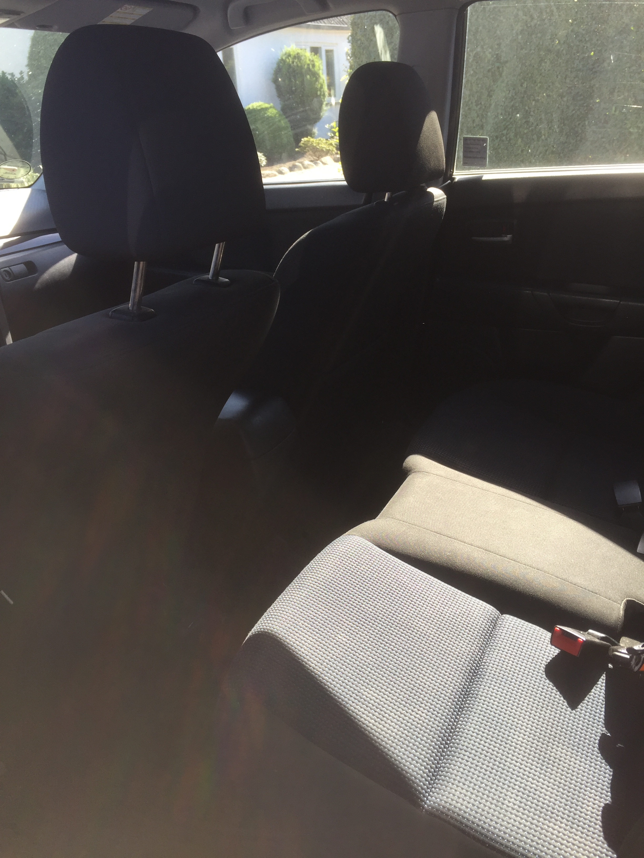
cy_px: 429
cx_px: 322
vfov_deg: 61.7
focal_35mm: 29
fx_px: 719
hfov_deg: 48.2
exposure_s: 1/160
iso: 32
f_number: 2.2
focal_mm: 4.15
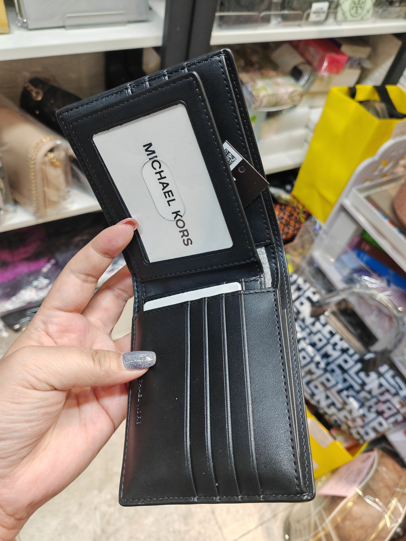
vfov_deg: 69.4
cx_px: 203
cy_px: 270
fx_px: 391
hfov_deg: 54.9
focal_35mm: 25
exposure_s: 1/100
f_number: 1.9
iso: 80
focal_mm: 5.3
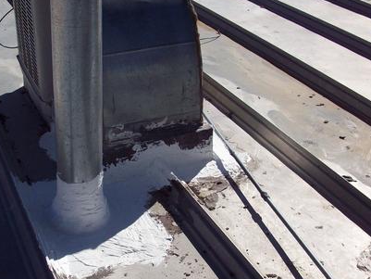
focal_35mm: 59
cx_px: 141
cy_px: 183
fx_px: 633
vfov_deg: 24.7
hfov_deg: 32.5
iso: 80
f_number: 5.6
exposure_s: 1/765
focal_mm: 6.2
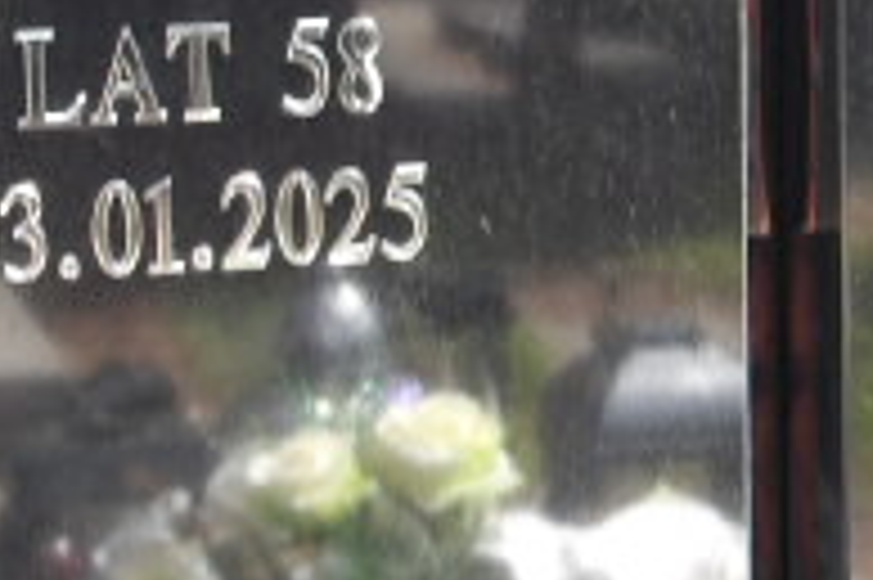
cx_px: 675
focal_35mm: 144
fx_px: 3489
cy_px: 198
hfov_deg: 14.2
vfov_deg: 9.5
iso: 100
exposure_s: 1/69
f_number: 3.7
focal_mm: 7.6
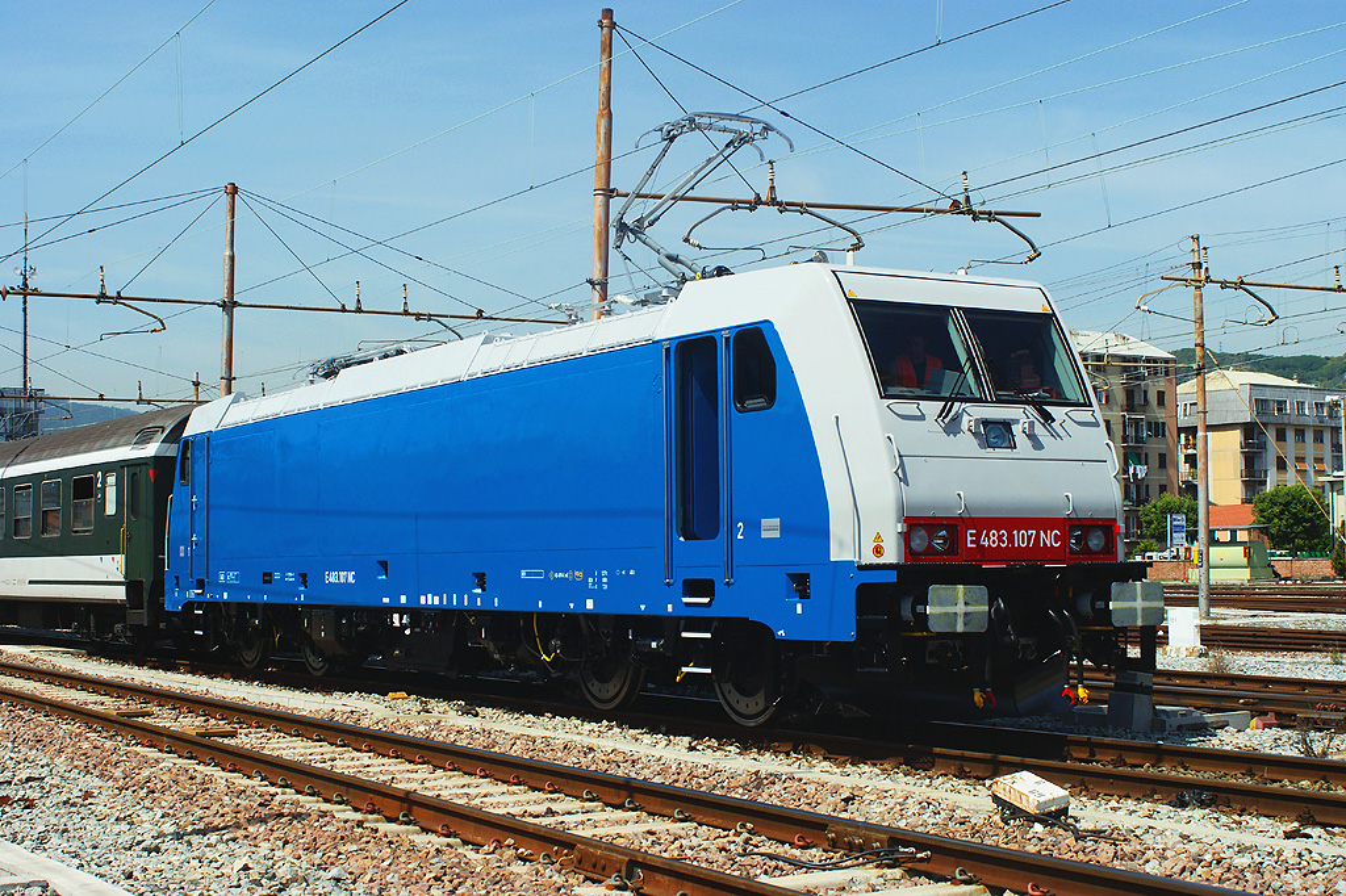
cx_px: 673
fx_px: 1962
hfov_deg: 37.9
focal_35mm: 52
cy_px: 448
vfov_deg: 25.7
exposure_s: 1/500
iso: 200
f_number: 9
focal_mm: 35
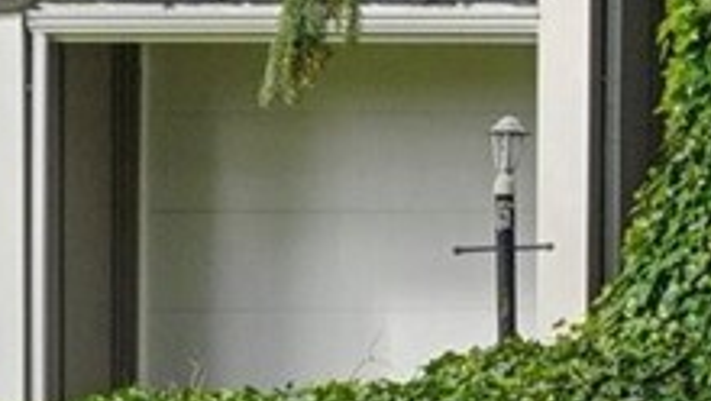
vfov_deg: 3.6
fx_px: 6413
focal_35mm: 340
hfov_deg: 5.8
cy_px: -209
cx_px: 2241
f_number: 8
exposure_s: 1/125
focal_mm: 28
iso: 400
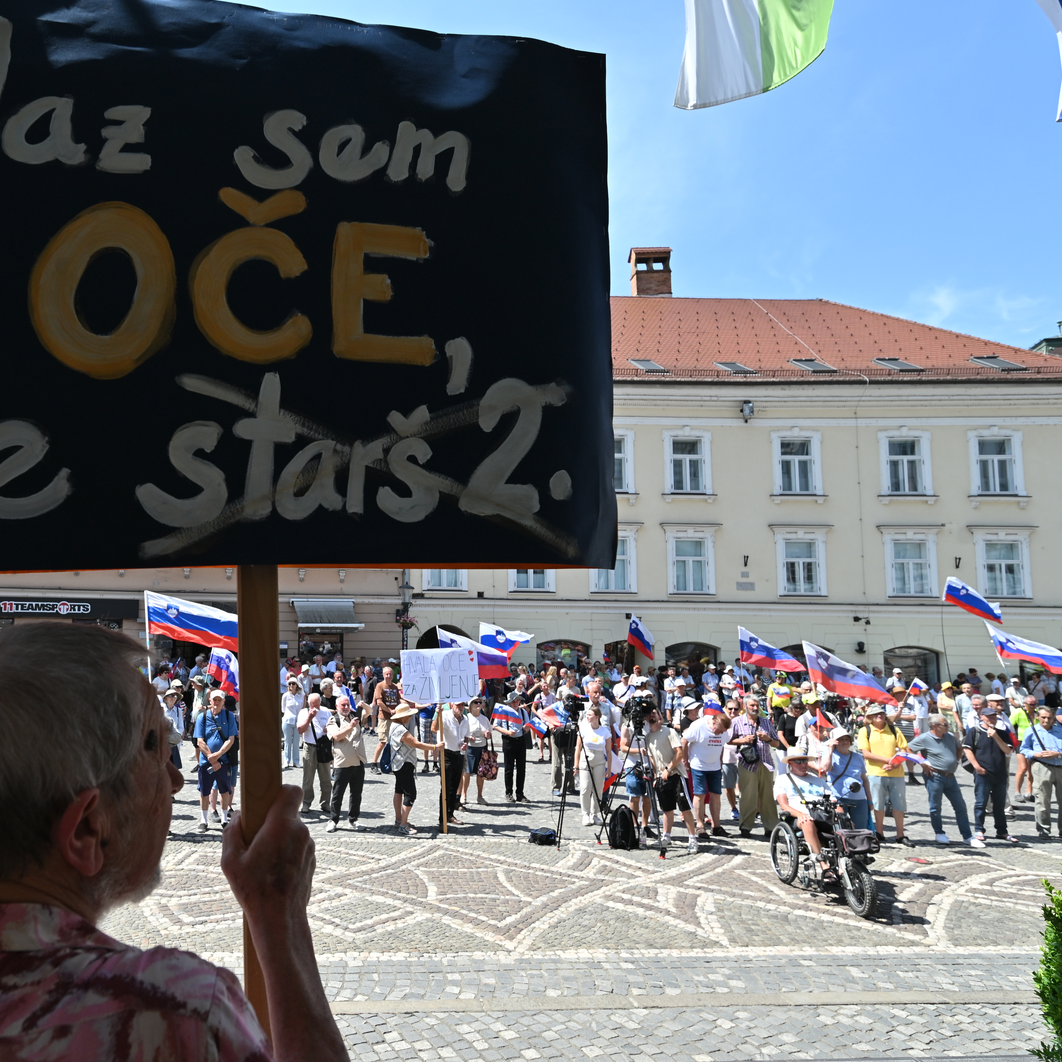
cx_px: 325
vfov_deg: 67.3
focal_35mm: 23
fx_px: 798
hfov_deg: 64.9
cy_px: 531
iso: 250
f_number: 5.6
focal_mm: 18
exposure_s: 1/800
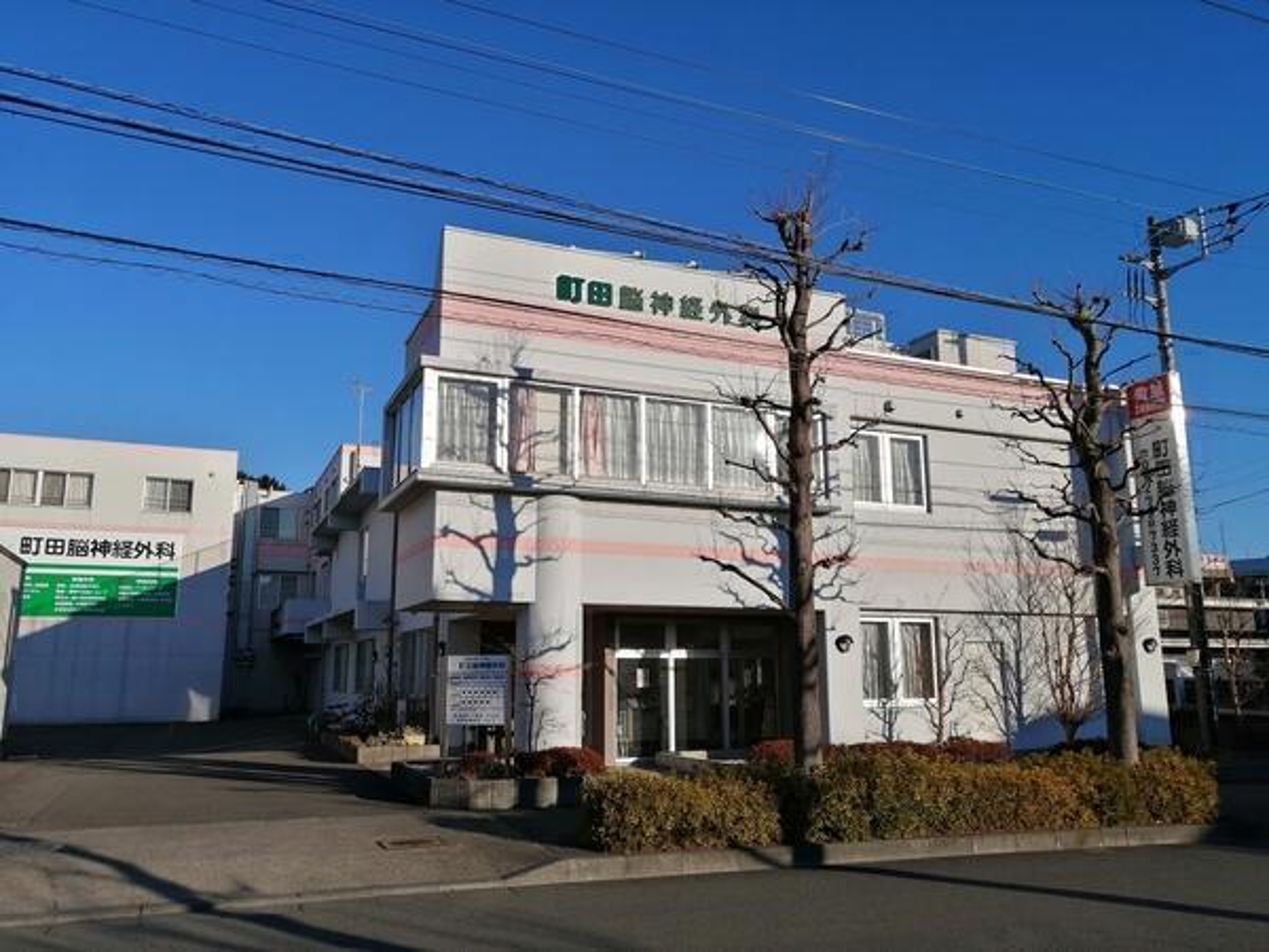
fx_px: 990
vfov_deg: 51.4
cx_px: 634
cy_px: 476
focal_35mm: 27
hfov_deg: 65.3
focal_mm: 3.62
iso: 50
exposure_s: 1/2364
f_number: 1.8
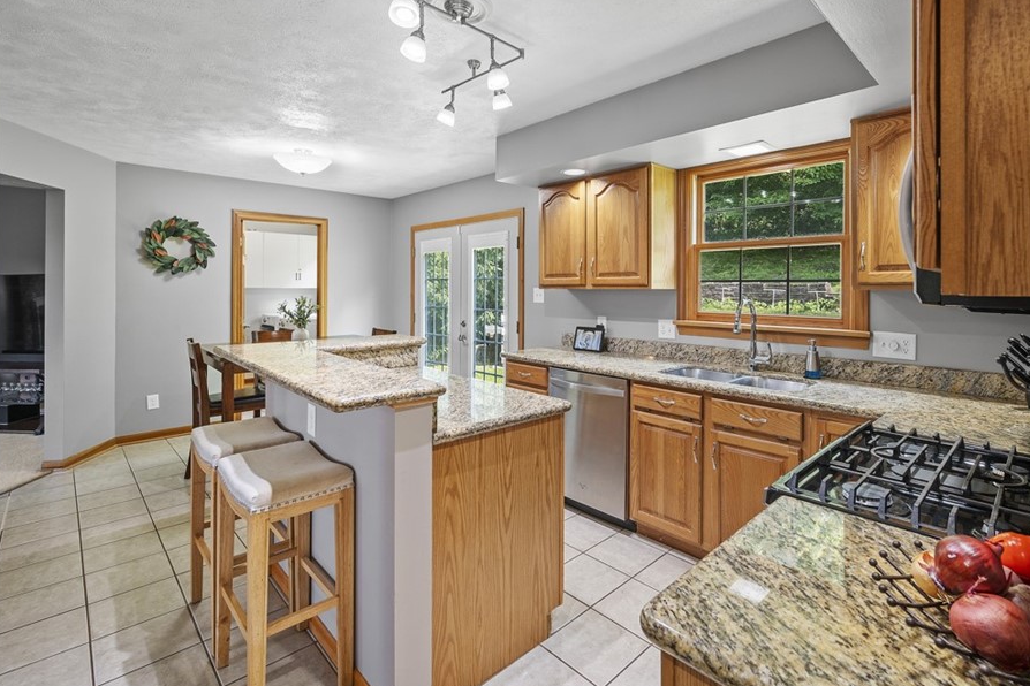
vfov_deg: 70.0
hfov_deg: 93.2
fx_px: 486
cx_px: 546
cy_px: 291
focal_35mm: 17
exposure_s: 1/4
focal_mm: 14
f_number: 8
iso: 400
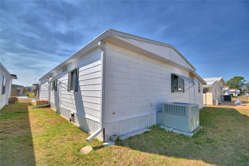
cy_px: 83
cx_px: 124
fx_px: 104
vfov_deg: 77.3
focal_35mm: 15
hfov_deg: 100.4
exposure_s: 1/2000
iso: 100
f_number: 4.5
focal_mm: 10
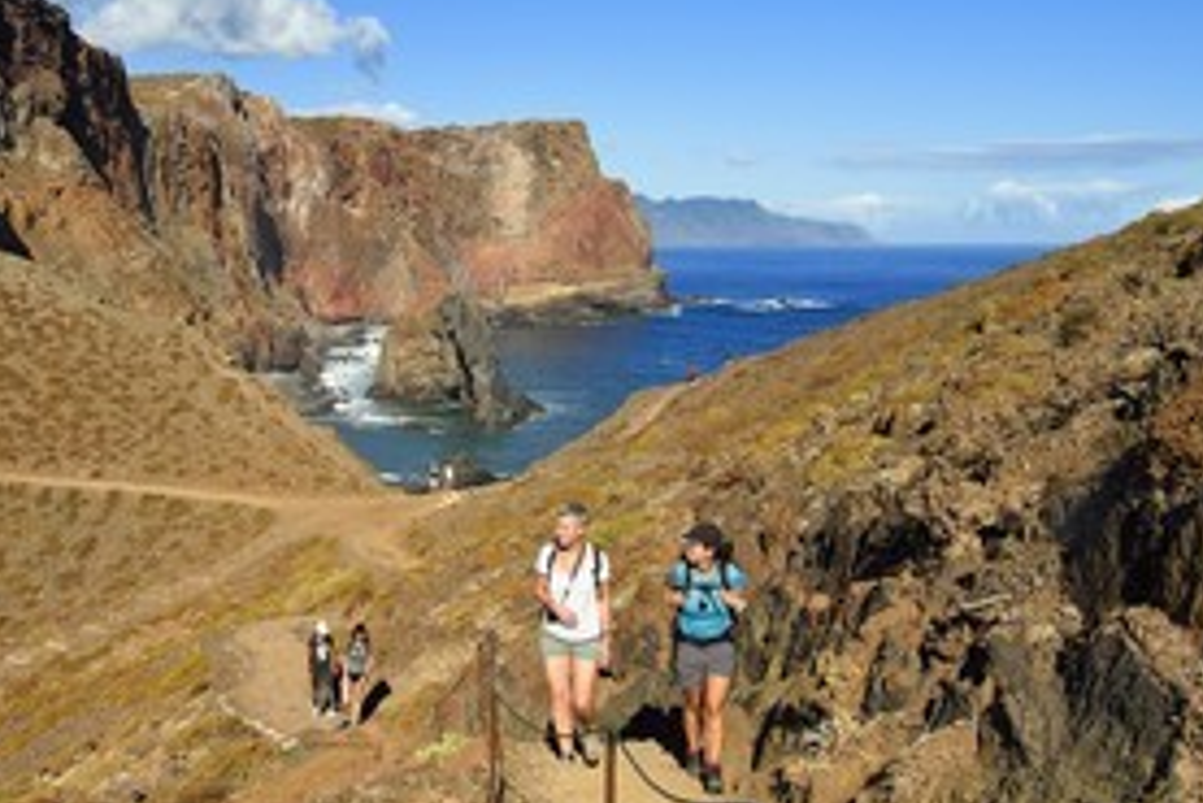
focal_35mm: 44
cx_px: 350
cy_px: 313
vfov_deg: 30.4
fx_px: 1471
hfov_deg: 43.5
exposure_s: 1/500
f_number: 10
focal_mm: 29
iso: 200
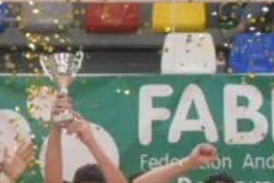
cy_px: 243
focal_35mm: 485
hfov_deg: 4.2
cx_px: 128
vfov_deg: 2.8
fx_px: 3694
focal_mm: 60
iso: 4000
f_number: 8
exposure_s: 1/1000
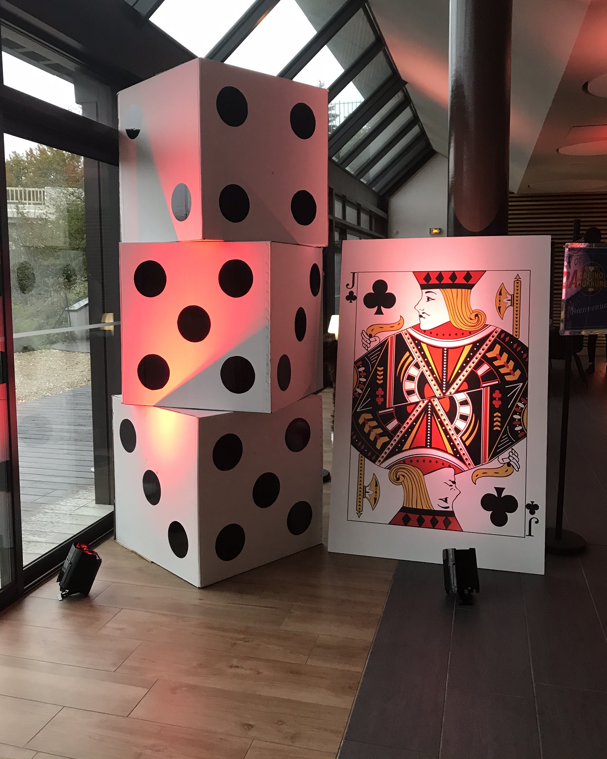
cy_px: 345
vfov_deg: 58.7
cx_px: 311
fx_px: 674
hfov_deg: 48.5
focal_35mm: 30
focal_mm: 3.99
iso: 40
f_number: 1.8
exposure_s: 1/24
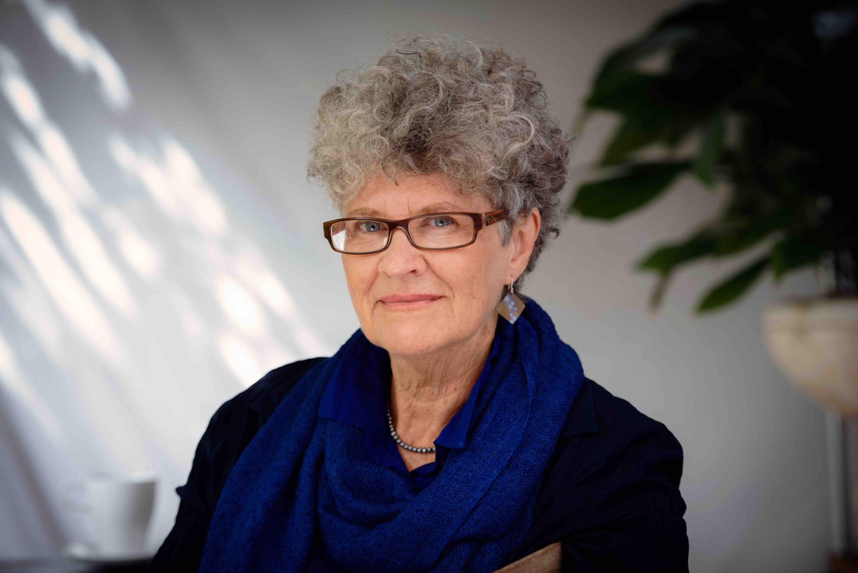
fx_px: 2670
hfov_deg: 18.3
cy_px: 286
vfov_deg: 12.2
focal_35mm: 112
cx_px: 429
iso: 250
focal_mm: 112
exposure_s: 1/125
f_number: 4
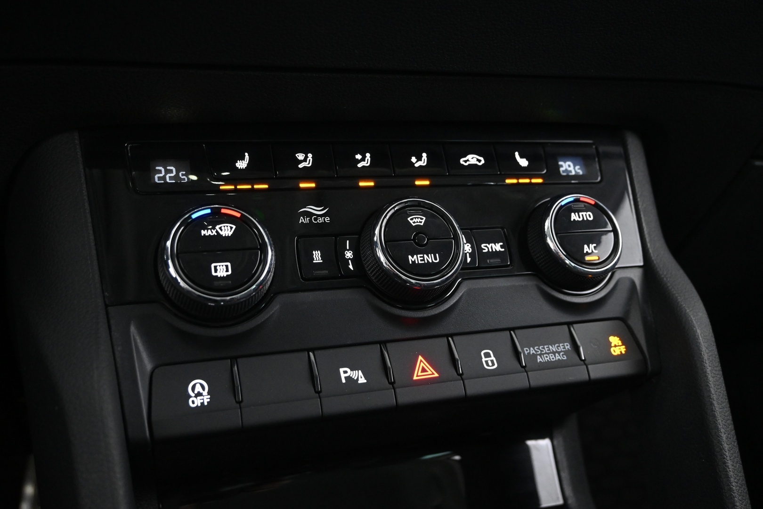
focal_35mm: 32
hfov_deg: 58.3
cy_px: 254
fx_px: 683
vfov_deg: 40.8
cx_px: 382
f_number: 4.5
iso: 2500
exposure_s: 1/13
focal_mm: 21.5
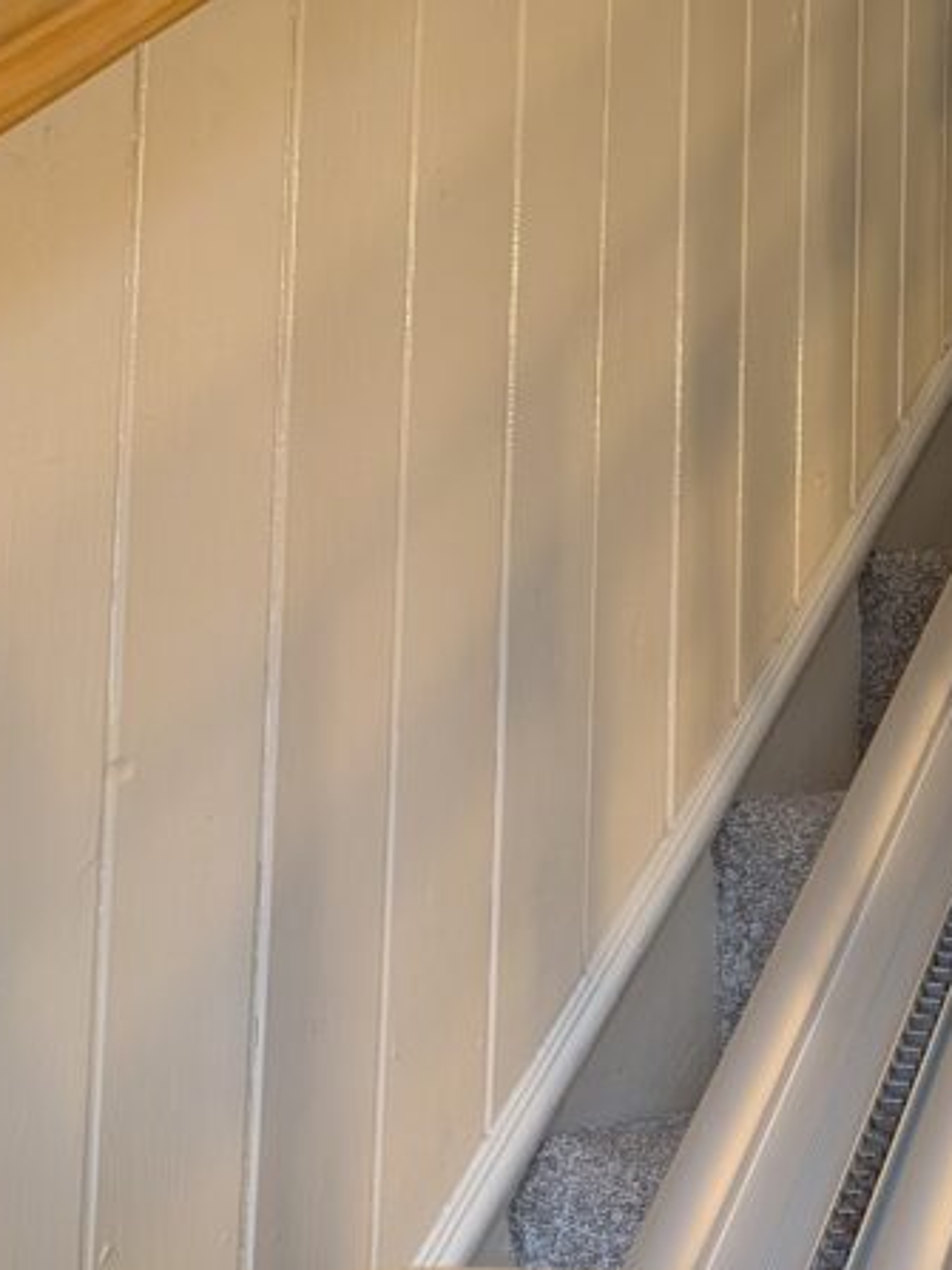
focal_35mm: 55
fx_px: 2018
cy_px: 952
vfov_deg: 34.2
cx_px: 1009
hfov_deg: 25.0
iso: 560
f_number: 1.7
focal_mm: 4.53
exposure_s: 1/100
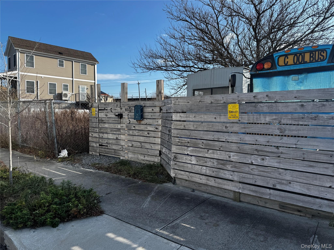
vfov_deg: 56.8
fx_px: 232
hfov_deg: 71.6
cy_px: 125
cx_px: 167
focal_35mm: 24
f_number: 1.78
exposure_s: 1/2833
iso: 80
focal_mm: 6.76
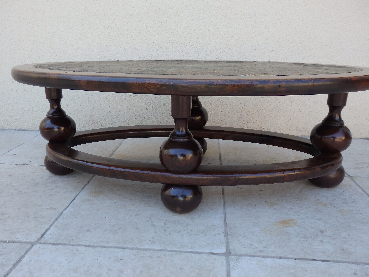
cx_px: 184
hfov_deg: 65.3
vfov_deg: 51.4
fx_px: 288
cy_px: 138
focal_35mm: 27
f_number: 3.2
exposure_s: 1/160
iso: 125
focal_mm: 5
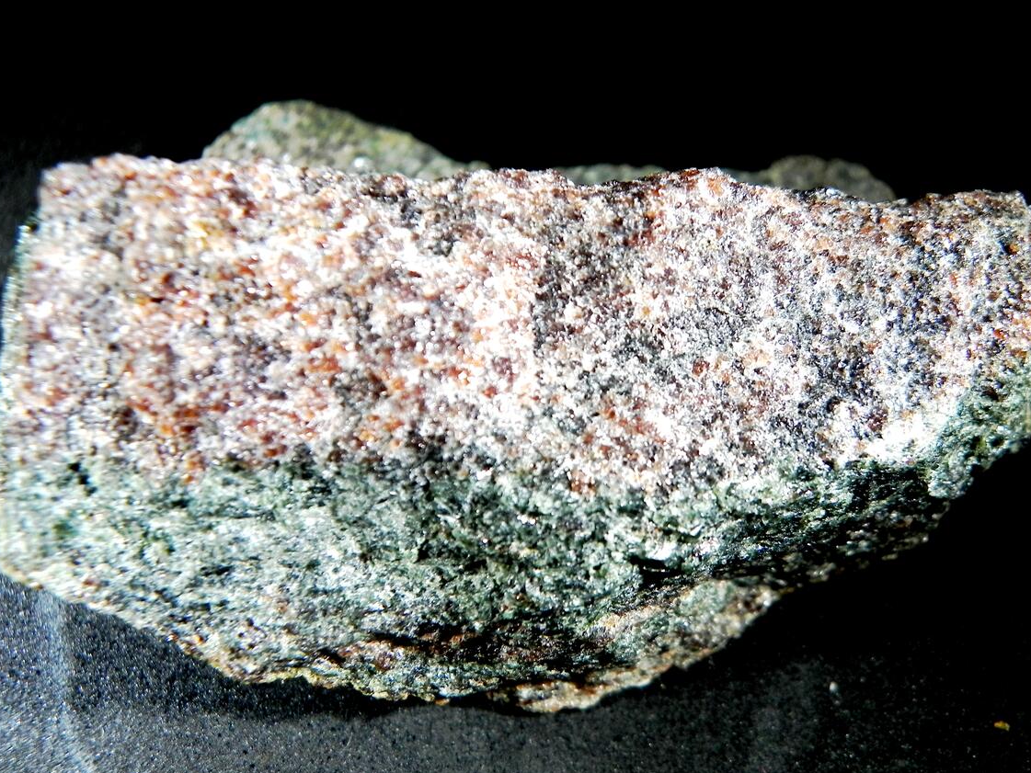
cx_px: 523
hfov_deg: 61.7
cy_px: 392
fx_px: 864
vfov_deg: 48.2
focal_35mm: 29
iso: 160
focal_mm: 4.6
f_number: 2.8
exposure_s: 1/86.1
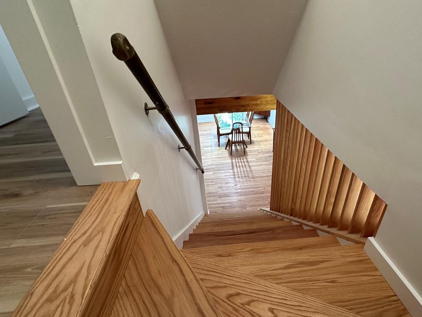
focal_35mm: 19
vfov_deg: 68.4
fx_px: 232
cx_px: 227
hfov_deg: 84.5
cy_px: 178
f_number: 2.2
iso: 320
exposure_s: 1/60
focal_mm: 2.22
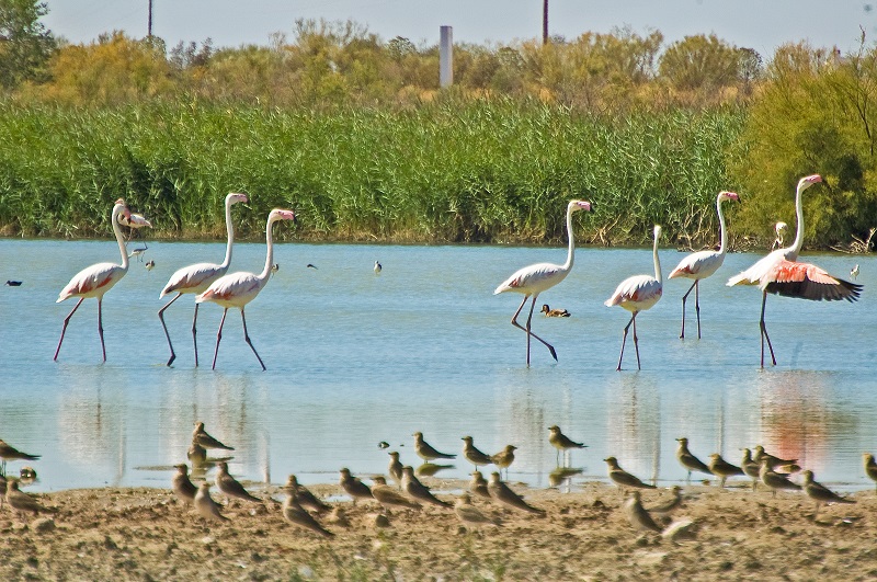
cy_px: 291
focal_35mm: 600
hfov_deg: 3.4
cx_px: 438
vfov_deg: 2.3
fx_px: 14596
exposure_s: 1/250
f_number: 11
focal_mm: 400
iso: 200
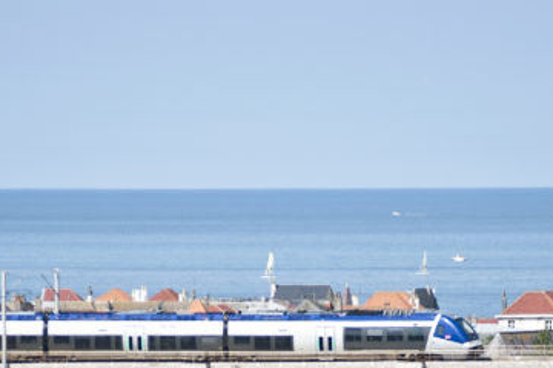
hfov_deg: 3.6
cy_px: 426
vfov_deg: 2.4
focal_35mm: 569
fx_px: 8740
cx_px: 280
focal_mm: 200
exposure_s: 1/3200
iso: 250
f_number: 2.8
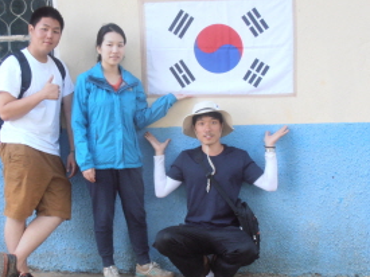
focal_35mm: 76
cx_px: 154
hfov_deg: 25.6
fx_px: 812
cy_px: 147
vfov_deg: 19.4
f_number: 4.5
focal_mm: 10.04
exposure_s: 1/40
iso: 125
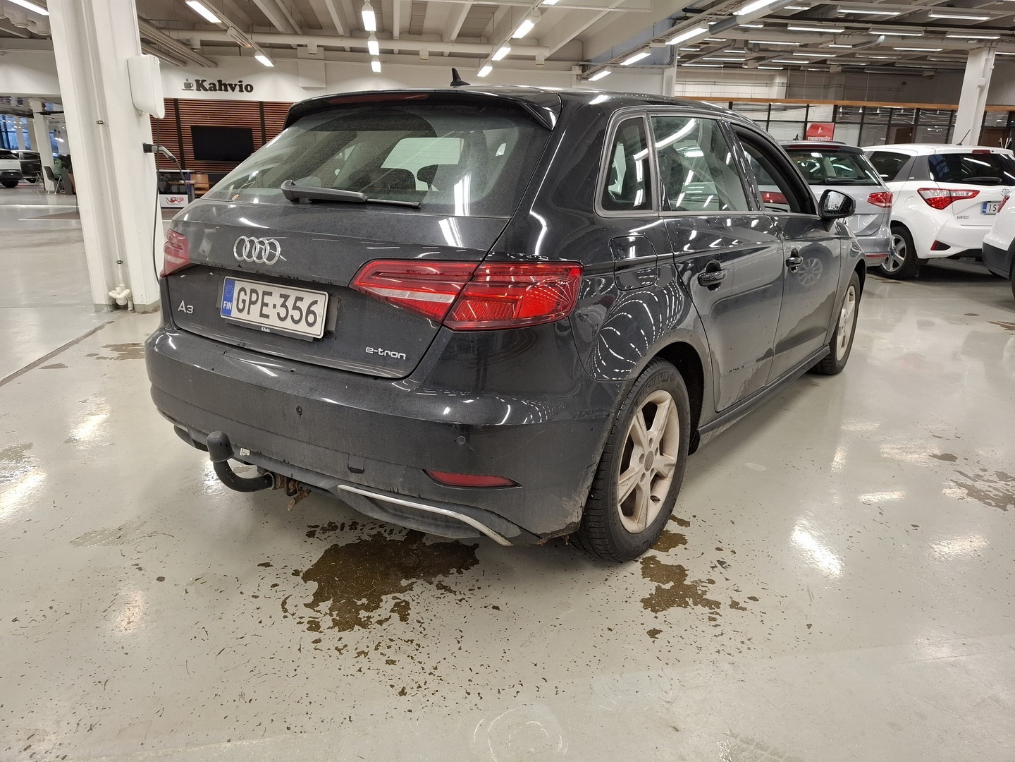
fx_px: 674
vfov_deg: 58.9
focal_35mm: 23
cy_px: 381
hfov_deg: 73.9
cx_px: 508
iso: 250
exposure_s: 1/100
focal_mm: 5.54
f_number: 1.8
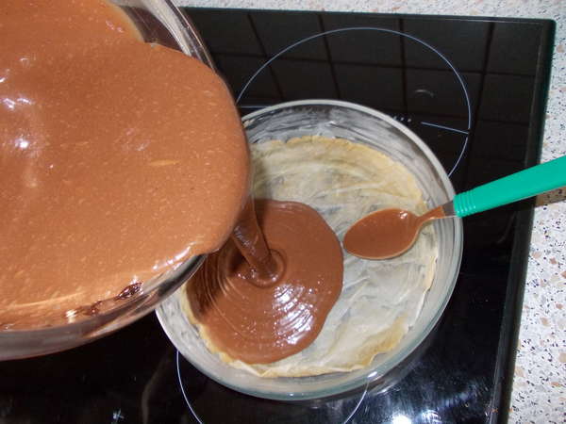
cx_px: 283
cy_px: 212
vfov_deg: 49.7
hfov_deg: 63.4
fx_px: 458
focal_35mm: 28
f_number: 2.7
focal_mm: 4
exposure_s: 1/25
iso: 200
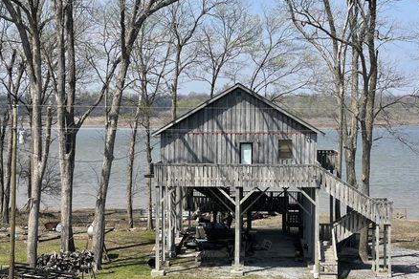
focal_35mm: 76
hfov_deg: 26.6
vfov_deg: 17.9
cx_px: 235
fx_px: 884
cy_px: 147
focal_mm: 7.5
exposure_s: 1/1043
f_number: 2.2
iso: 20
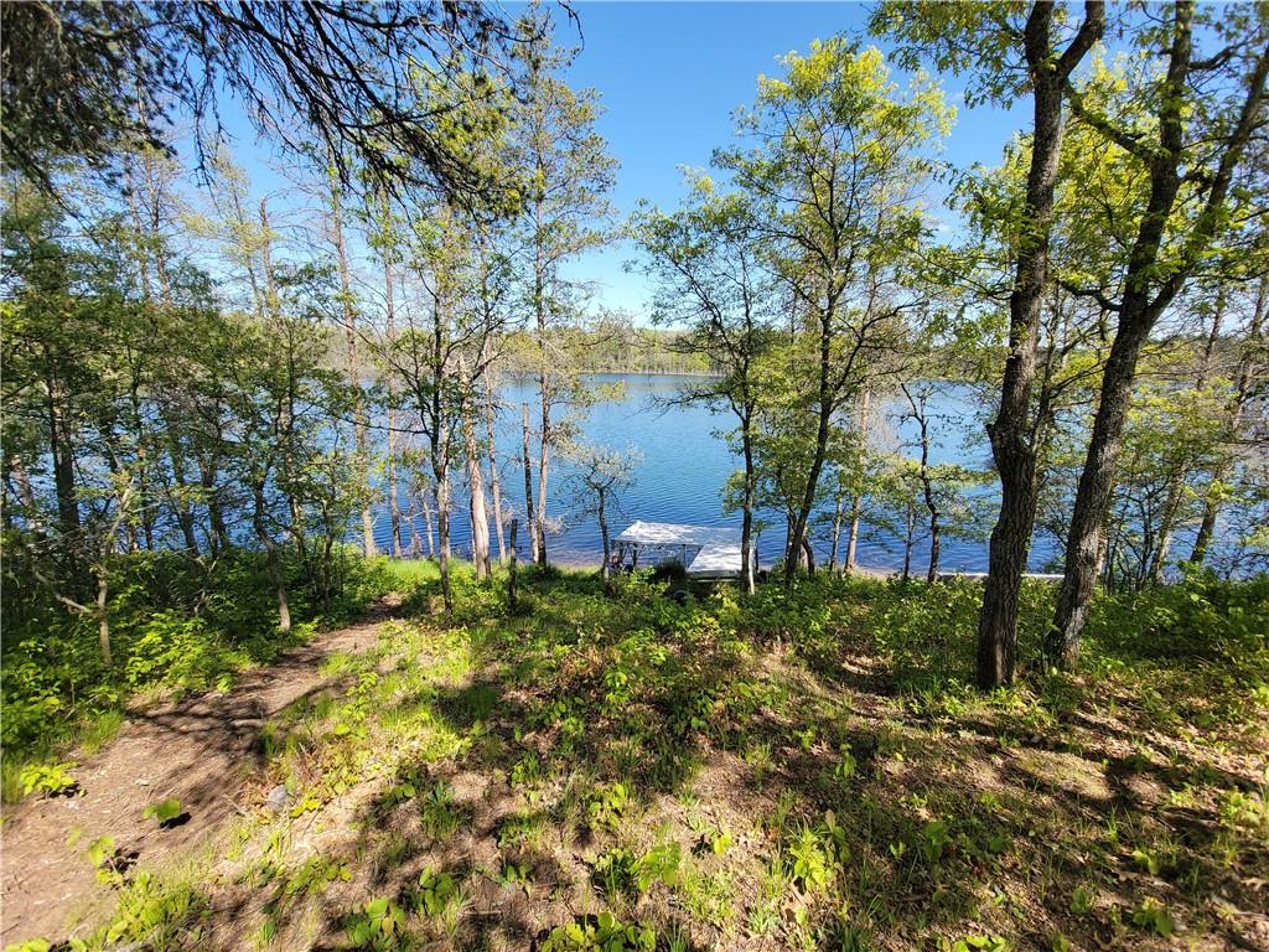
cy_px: 476
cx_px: 634
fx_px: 477
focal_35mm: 13
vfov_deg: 89.9
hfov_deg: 106.2
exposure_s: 1/666
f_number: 2.2
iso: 50
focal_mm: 2.2
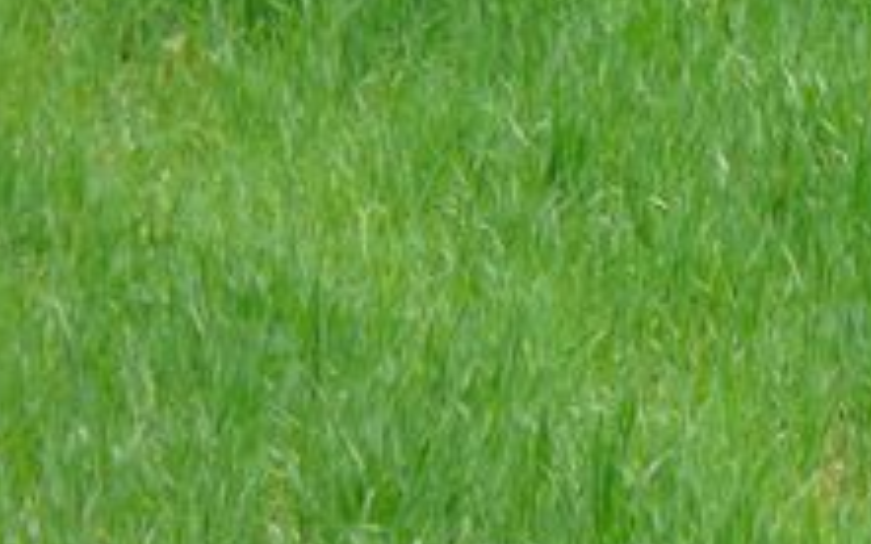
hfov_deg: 1.1
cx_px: 1119
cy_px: -55
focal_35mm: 1934
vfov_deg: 0.7
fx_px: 45897
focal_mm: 82.8
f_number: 5
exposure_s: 1/250
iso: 100
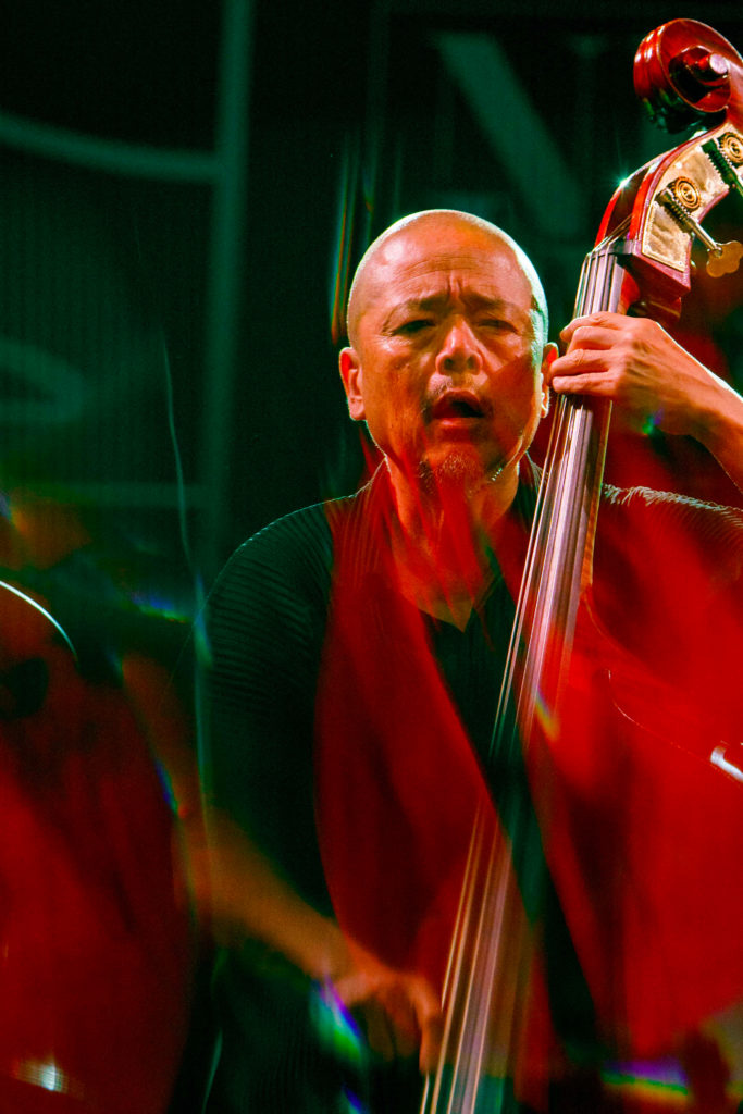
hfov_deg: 6.8
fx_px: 6251
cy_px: 557
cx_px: 372
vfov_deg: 10.2
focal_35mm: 202
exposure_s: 1/320
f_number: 3.5
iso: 1600
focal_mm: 135
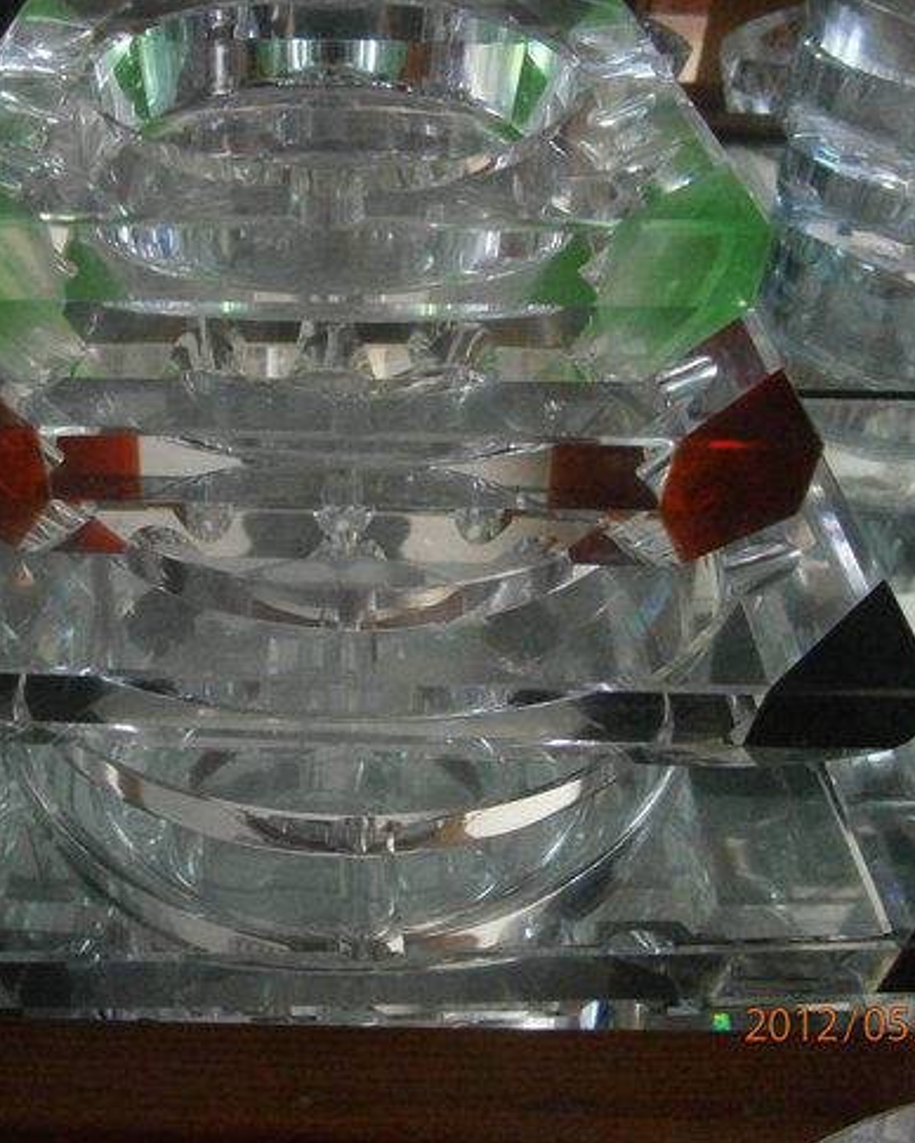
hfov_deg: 42.8
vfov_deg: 52.8
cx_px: 307
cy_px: 570
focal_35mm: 34
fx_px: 1151
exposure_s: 1/100
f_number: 2.8
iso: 800
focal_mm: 4.7
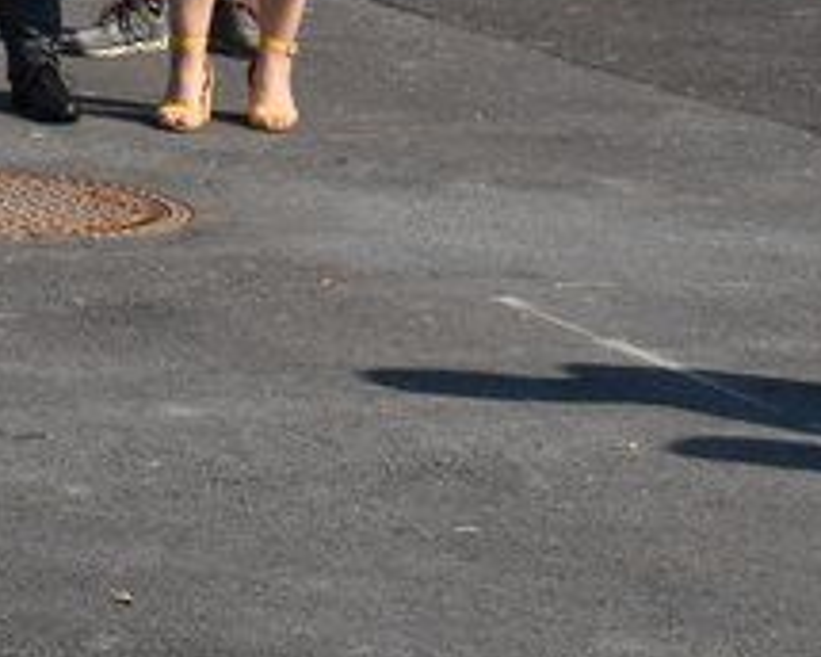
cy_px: -590
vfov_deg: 7.2
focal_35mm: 208
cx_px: -477
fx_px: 5060
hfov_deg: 9.0
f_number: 8
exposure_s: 1/500
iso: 100
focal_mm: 31
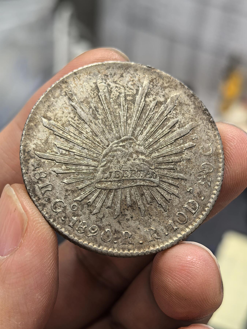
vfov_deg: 35.5
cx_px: 124
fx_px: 514
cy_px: 164
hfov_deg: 27.0
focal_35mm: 54
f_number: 2
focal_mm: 6.98
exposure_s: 1/50
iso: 200
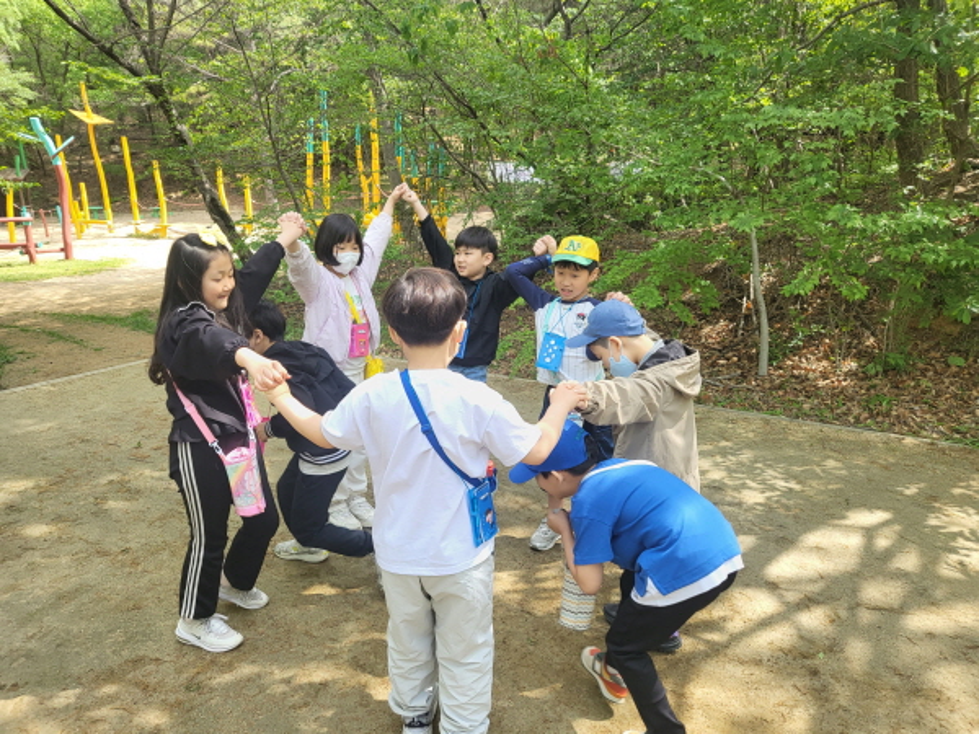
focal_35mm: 26
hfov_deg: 67.3
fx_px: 735
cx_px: 490
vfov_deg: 53.1
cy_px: 367
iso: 50
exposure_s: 1/391
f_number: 1.8
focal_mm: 4.25
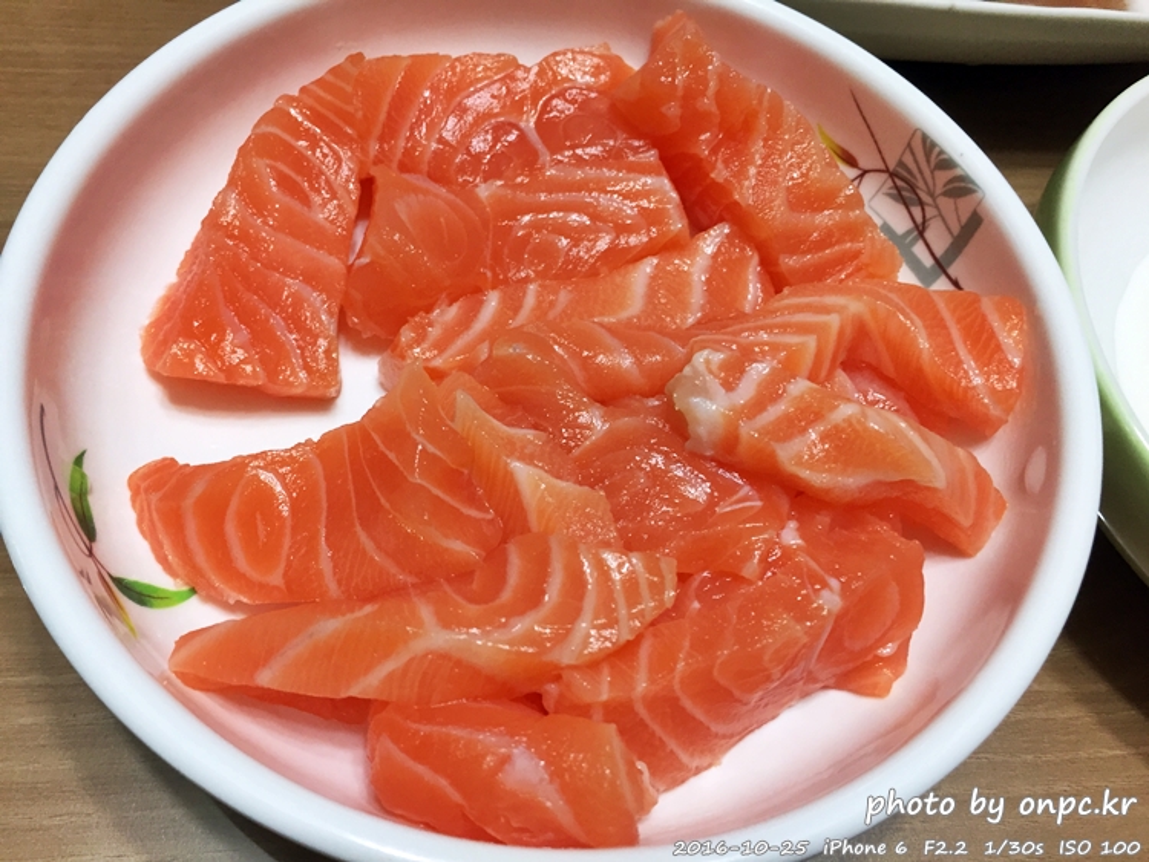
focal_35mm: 29
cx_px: 574
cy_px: 431
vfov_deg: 48.3
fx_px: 963
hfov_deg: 61.6
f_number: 2.2
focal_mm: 4.15
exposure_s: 1/30
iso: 100
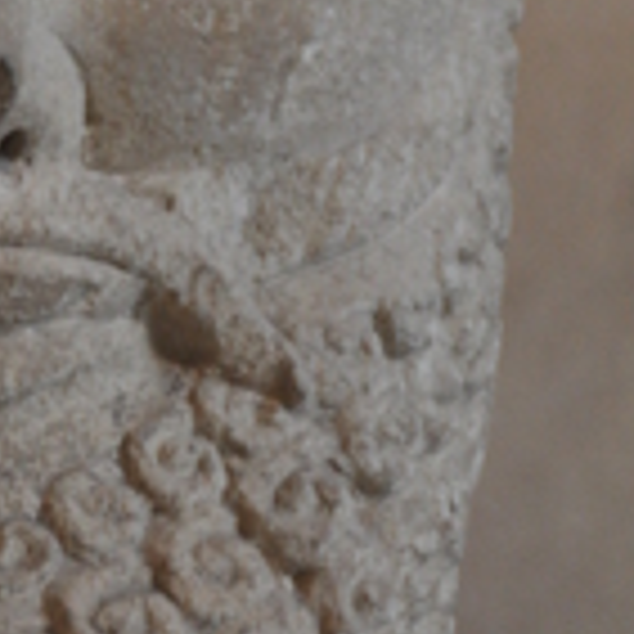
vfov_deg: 3.9
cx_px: -43
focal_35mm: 448
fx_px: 9283
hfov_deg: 3.9
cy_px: -31
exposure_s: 1/100
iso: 640
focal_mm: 75
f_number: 5
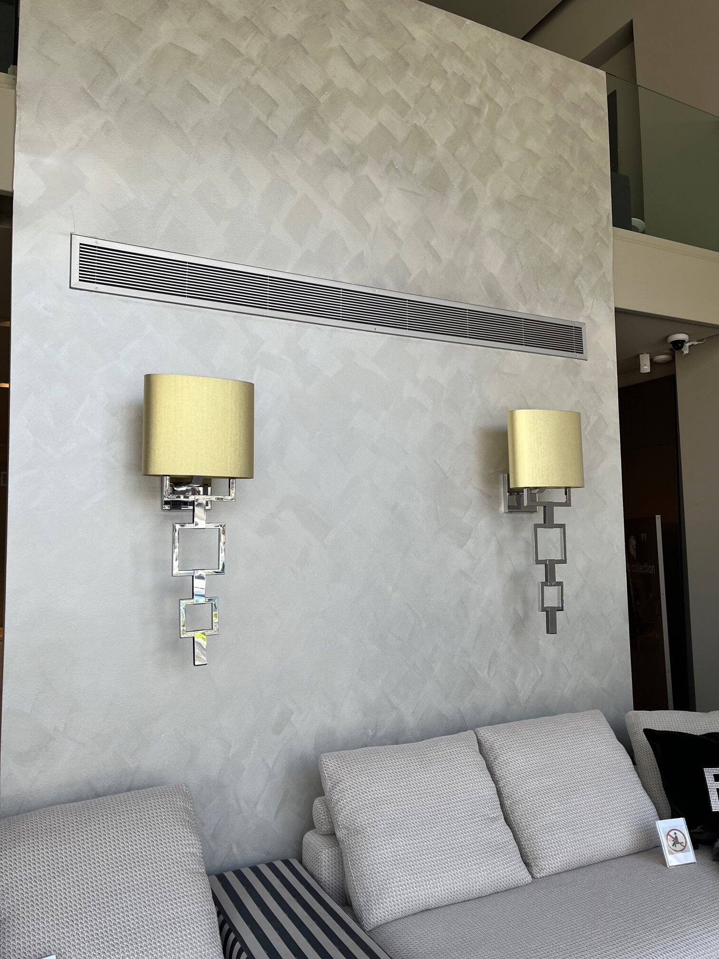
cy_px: 480
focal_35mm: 26
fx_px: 720
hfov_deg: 53.1
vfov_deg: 67.3
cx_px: 360
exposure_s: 1/281
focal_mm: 5.1
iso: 40
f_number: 1.6
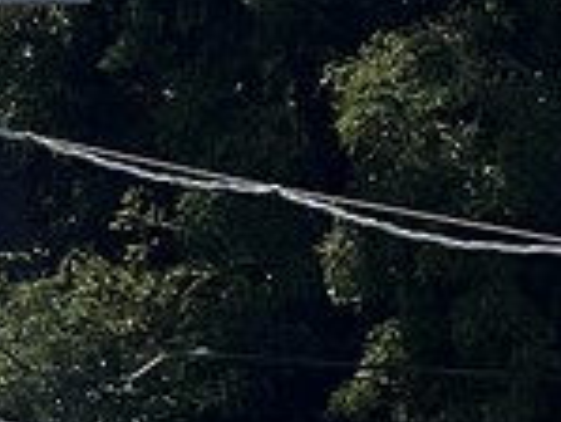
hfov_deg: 3.6
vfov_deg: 2.8
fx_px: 8596
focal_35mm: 530
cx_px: -1333
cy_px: 75
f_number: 2.8
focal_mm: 9
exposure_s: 1/2801
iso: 32
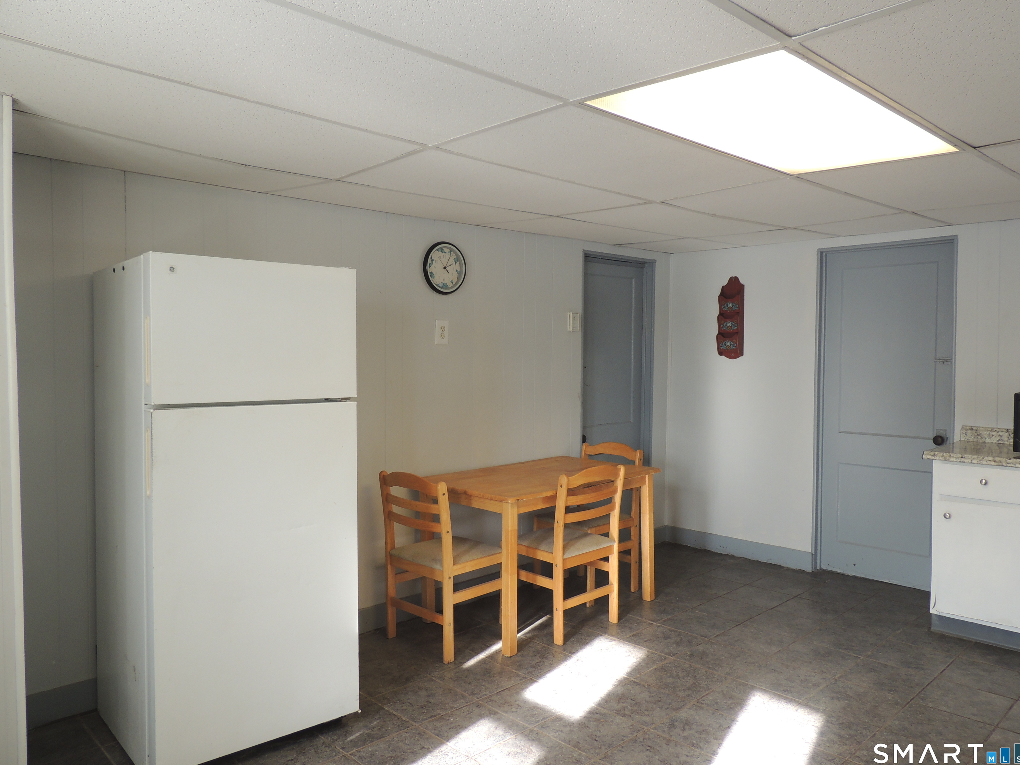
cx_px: 500
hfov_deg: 69.4
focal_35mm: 25
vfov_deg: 54.9
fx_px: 737
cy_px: 373
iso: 100
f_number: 3
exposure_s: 1/40
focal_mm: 4.3
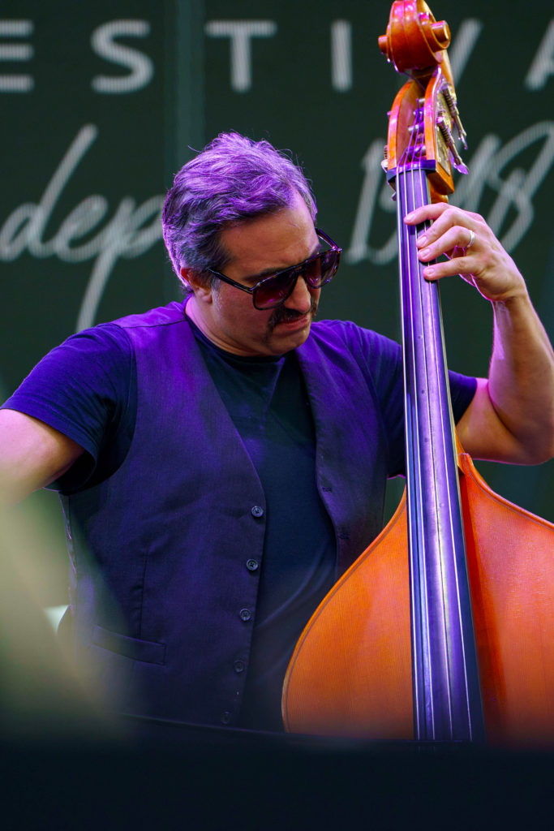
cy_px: 416
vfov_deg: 10.2
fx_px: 4661
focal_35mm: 202
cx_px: 277
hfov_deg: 6.8
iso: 400
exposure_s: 1/500
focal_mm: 135
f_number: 3.5
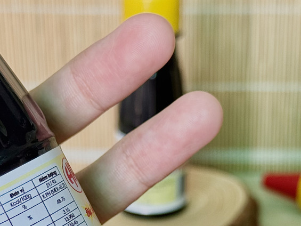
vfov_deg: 17.2
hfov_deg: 22.9
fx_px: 739
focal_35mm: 85
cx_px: 100
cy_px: 185
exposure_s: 1/82
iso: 100
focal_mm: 6.76
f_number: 1.78
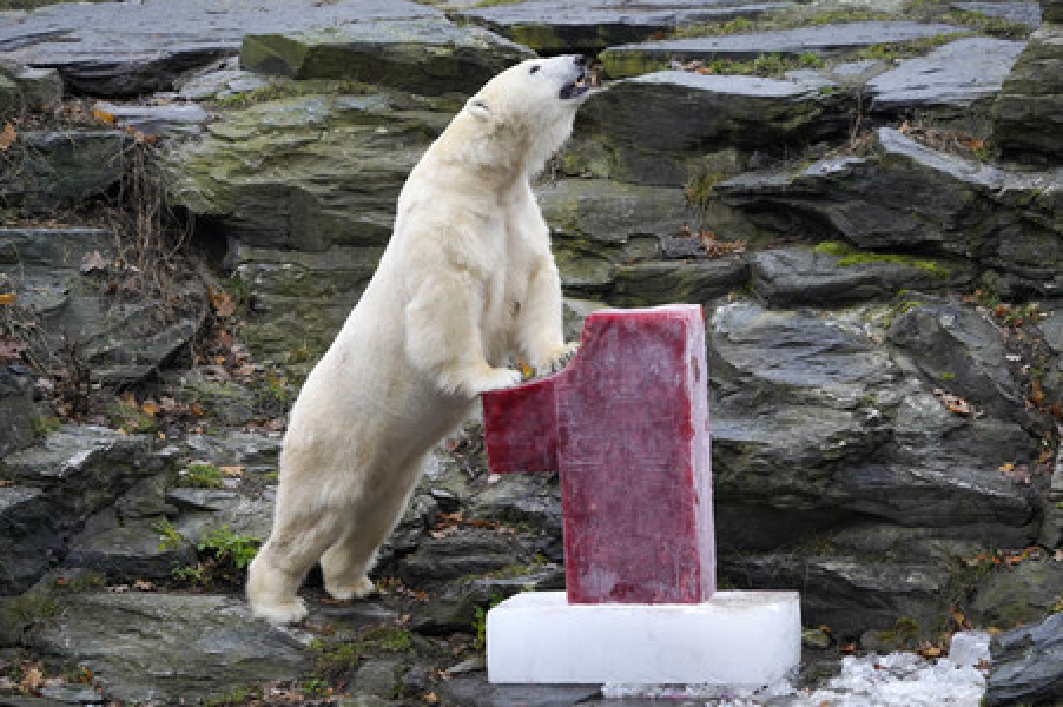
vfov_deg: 6.9
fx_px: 5901
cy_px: 354
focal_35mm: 200
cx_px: 532
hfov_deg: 10.3
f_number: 6.3
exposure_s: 1/500
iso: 1600
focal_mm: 200
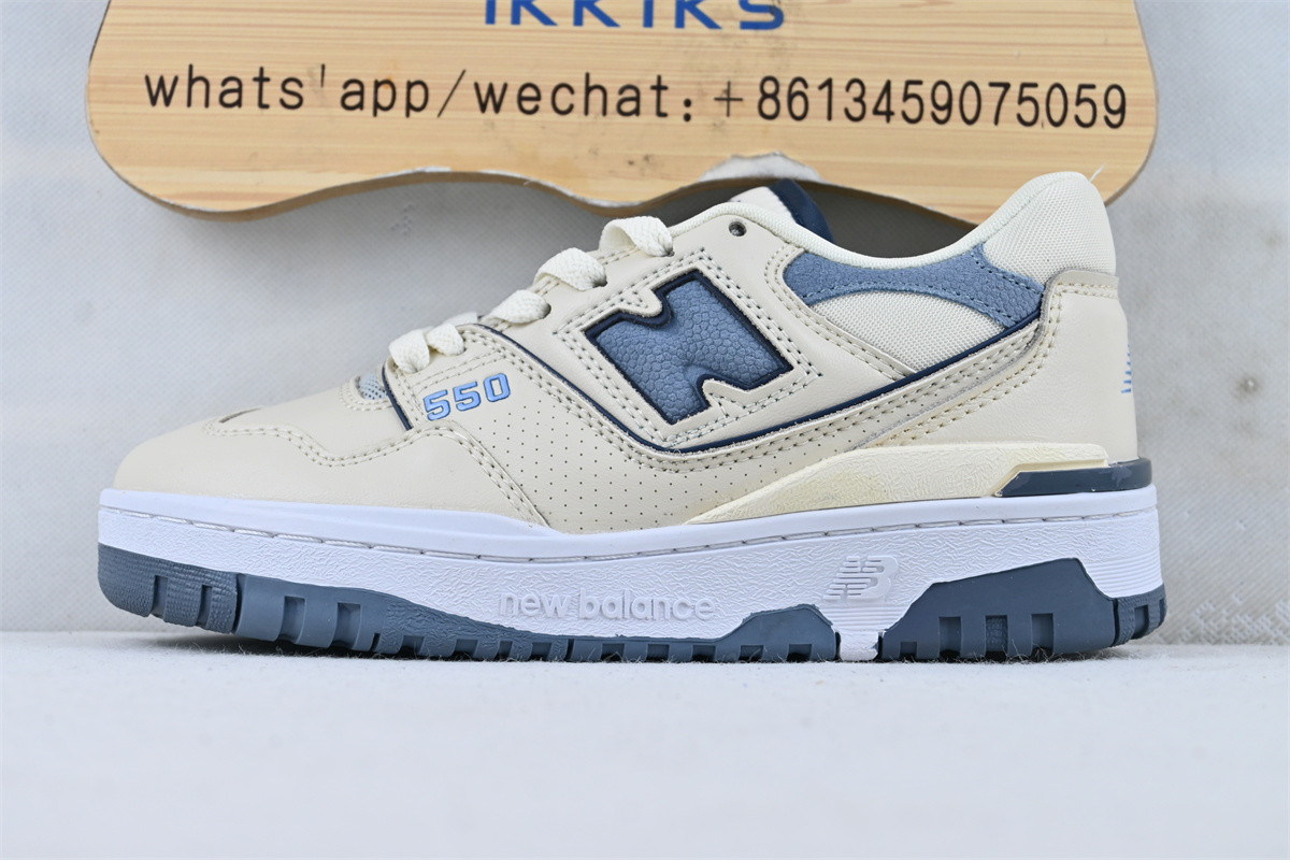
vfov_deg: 21.6
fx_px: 2257
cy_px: 430
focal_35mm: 63
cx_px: 645
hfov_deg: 31.9
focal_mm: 42
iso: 100
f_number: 5.6
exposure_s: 1/40
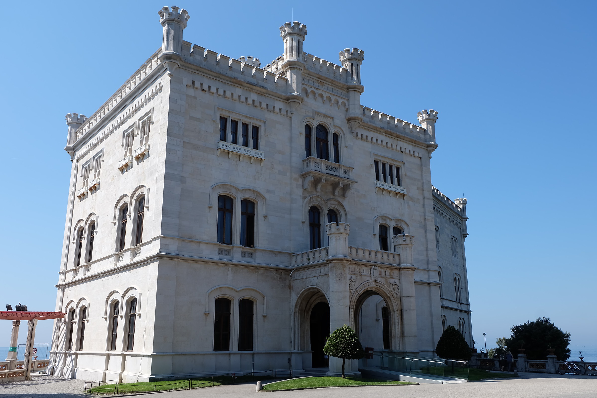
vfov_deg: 41.1
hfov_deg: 58.7
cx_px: 298
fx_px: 531
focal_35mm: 32
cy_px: 199
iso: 200
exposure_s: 1/420
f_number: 8
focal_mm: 21.1
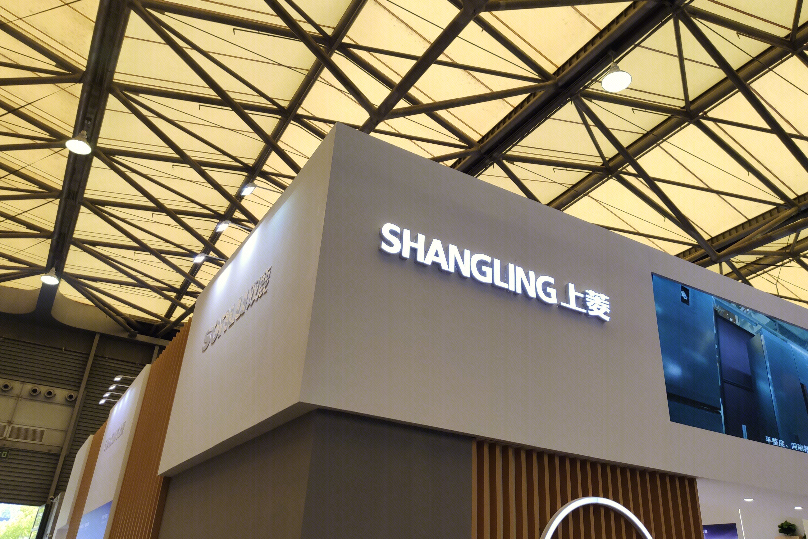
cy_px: 252
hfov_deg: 65.5
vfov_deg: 46.4
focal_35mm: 28
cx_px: 411
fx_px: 628
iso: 112
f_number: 1.75
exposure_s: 1/137
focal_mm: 4.75
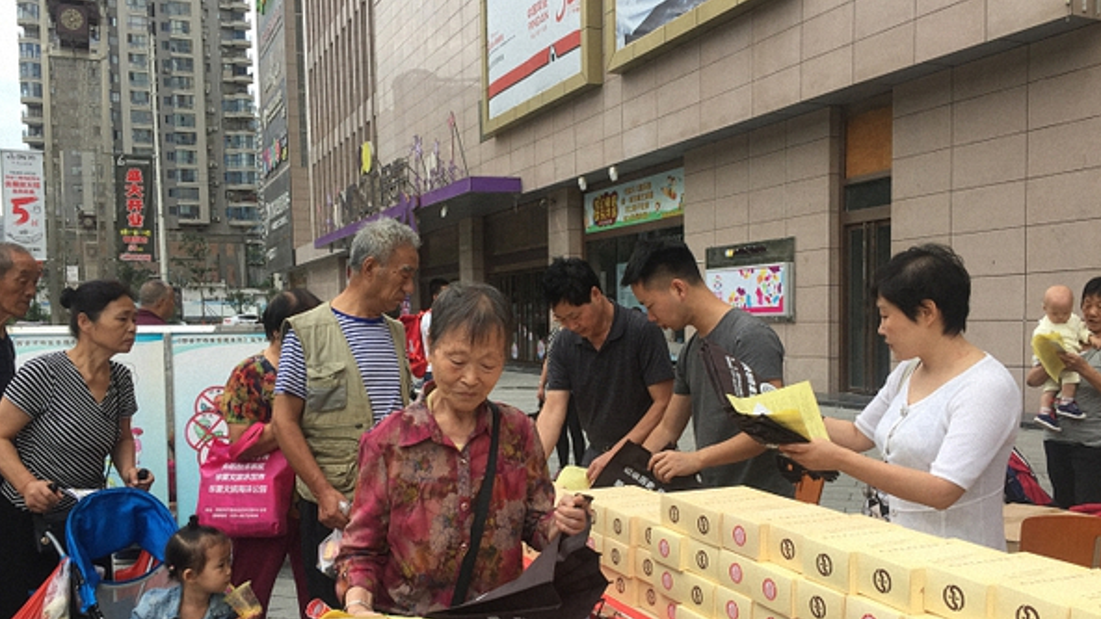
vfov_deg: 36.5
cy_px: 379
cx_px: 556
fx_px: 934
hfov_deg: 61.0
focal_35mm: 32
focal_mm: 4.15
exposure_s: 1/275
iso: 32
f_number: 2.2
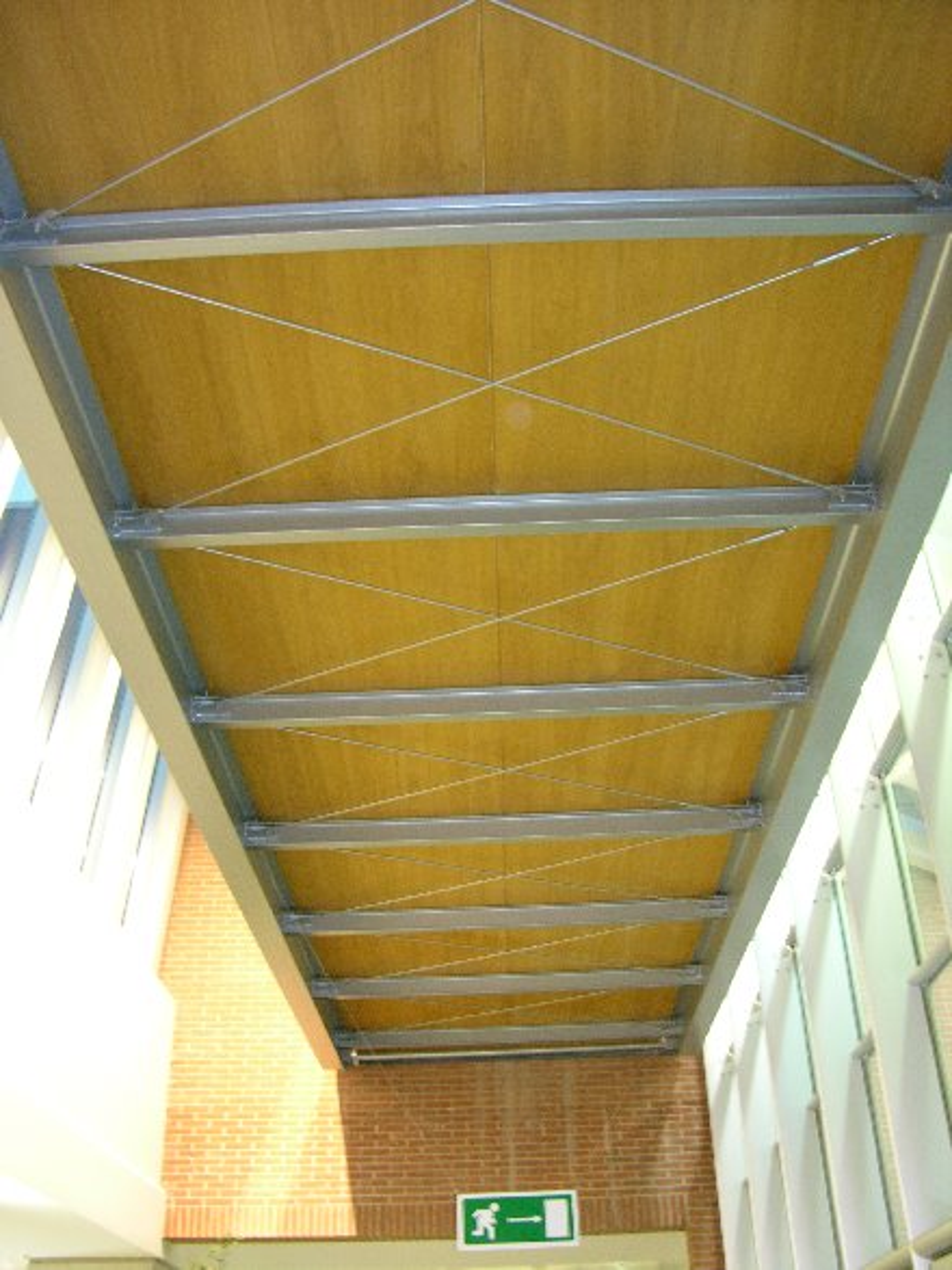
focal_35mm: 35
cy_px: 635
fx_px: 1284
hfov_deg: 40.7
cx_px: 476
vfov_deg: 52.6
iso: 200
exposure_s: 1/1.9
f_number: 2.8
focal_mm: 8.9
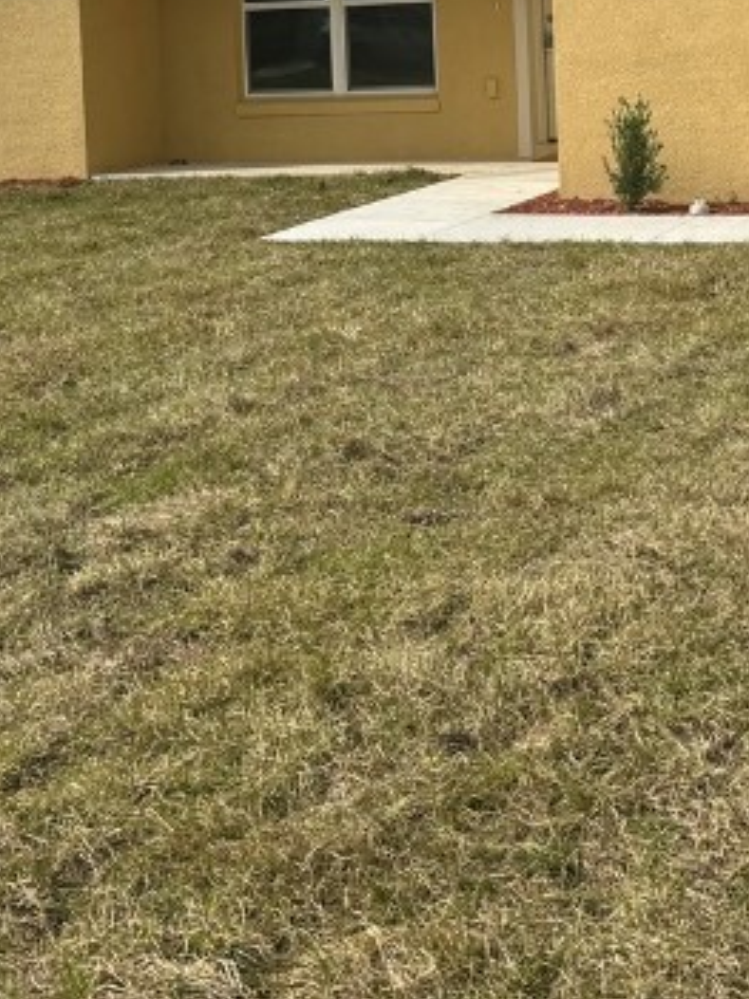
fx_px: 2021
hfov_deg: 20.9
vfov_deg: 26.8
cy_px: 91
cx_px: 490
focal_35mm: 70
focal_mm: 6.86
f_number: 1.78
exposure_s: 1/4950
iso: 80
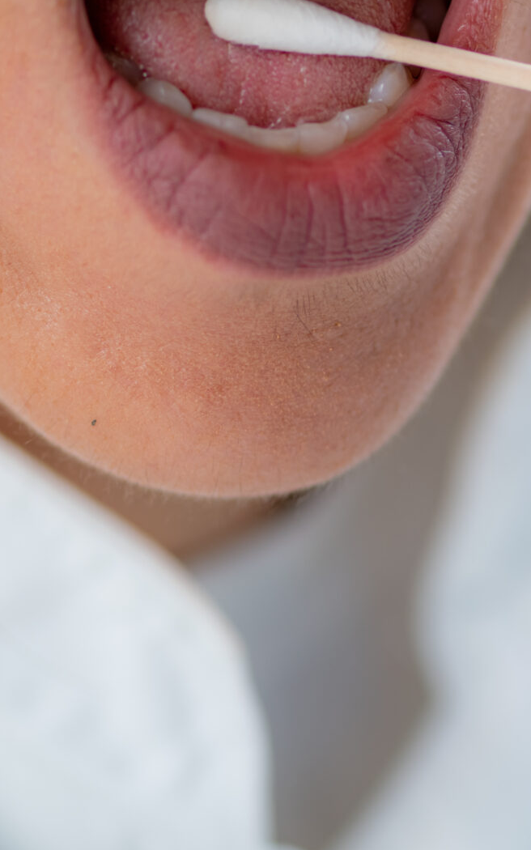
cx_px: 692
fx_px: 6045
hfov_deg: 5.0
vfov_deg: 8.0
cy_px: 254
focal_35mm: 261
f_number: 3.2
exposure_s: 1/250
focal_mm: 105
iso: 64
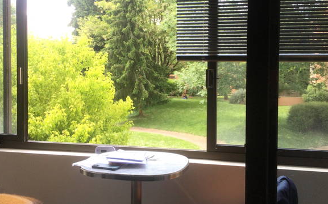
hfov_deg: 44.4
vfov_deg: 28.5
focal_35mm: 45
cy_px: 84
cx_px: 155
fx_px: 402
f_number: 2.4
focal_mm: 3.3
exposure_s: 1/123
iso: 25
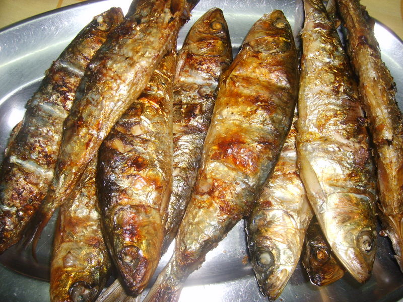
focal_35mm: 35
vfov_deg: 40.7
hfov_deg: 52.6
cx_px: 202
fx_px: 407
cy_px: 151
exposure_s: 1/45
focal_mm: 5.8
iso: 100
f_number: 2.8
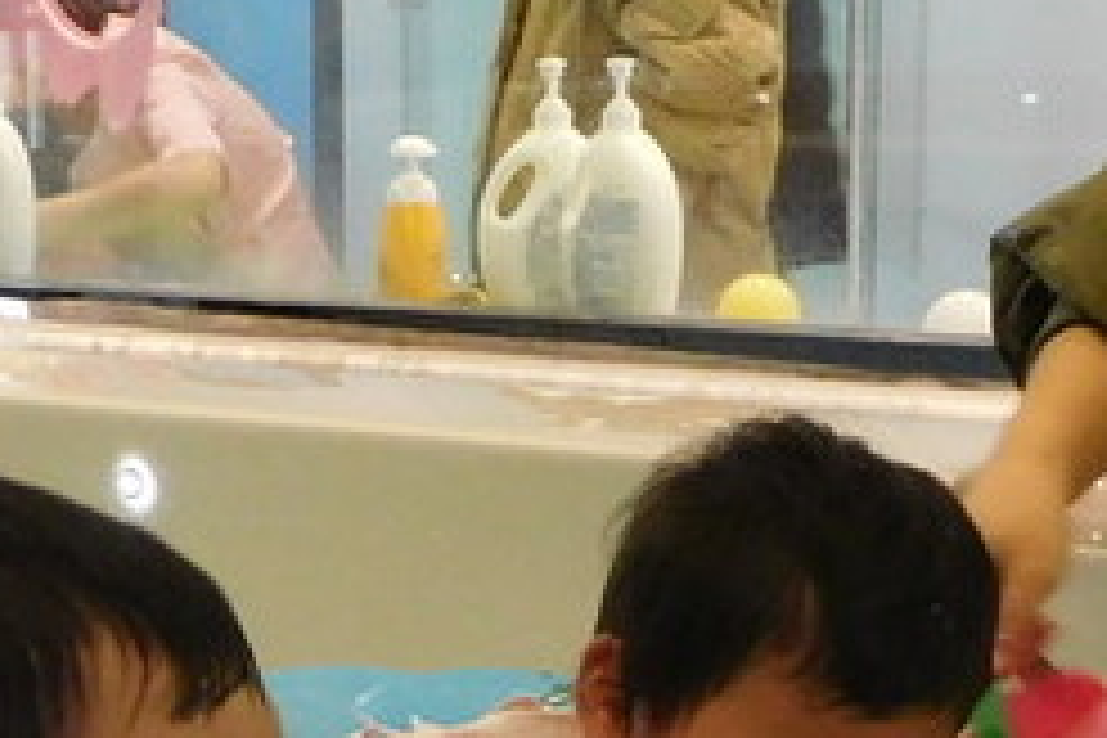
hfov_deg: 15.7
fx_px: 3905
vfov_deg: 10.7
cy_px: 828
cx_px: -81
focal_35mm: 127
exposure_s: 1/25
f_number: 3.4
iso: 400
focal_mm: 4.5
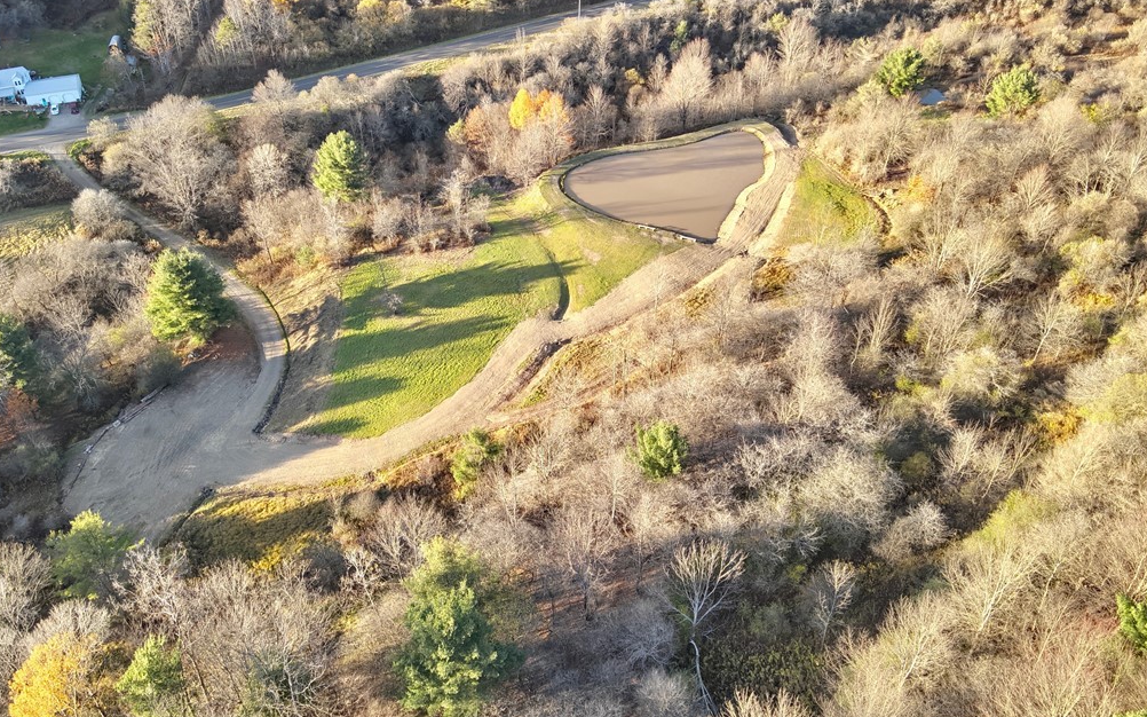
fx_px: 813
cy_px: 339
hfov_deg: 70.4
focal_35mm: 26
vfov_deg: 47.6
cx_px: 576
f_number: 2.8
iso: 100
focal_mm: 4.4
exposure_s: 1/120
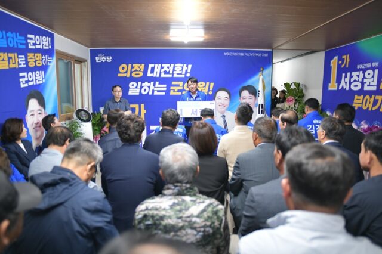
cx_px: 191
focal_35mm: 24
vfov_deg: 53.1
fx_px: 255
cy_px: 127
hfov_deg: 73.8
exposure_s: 1/250
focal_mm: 24
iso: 1600
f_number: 2.8
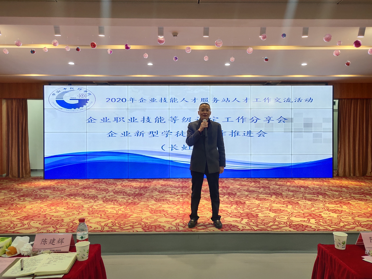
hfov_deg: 60.0
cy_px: 140
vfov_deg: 46.8
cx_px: 186
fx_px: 322
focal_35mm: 30
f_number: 1.8
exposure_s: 1/100
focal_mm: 4.27
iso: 154
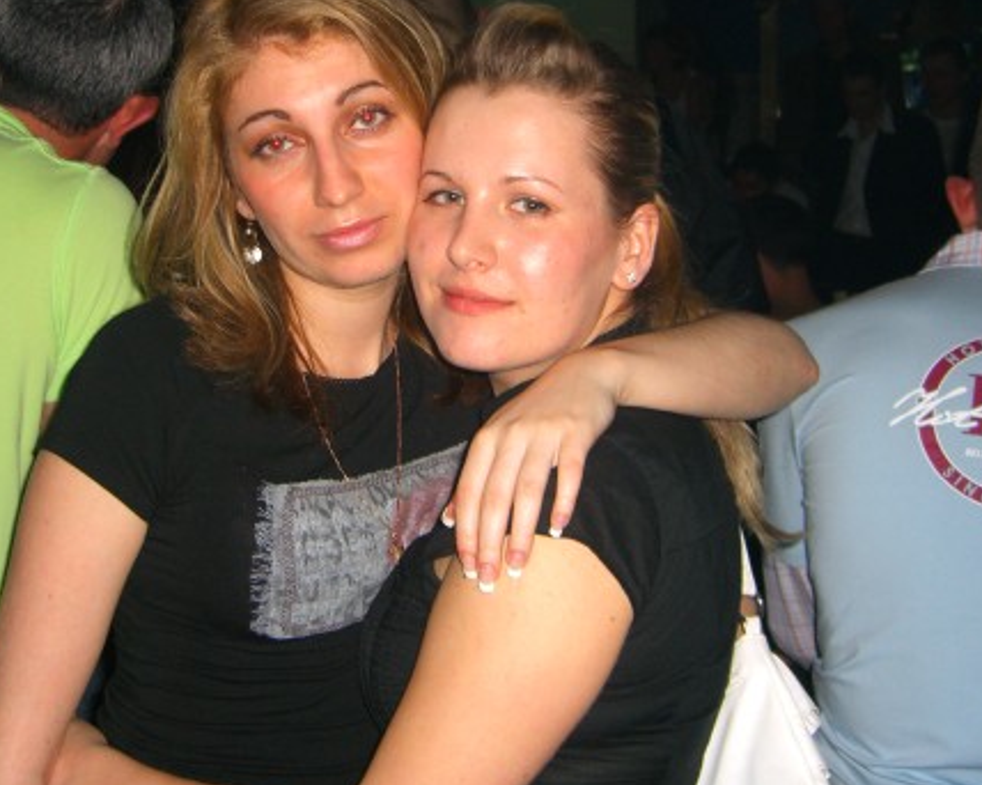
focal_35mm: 52
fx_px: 1511
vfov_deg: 29.0
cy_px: 285
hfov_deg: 35.9
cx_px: 406
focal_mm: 7.9
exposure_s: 1/60
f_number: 2.8
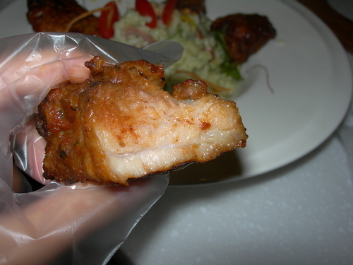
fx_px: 388
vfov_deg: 37.7
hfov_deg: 49.0
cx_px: 176
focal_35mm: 38
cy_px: 132
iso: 50
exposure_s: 1/60.1
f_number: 4.8
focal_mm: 7.8
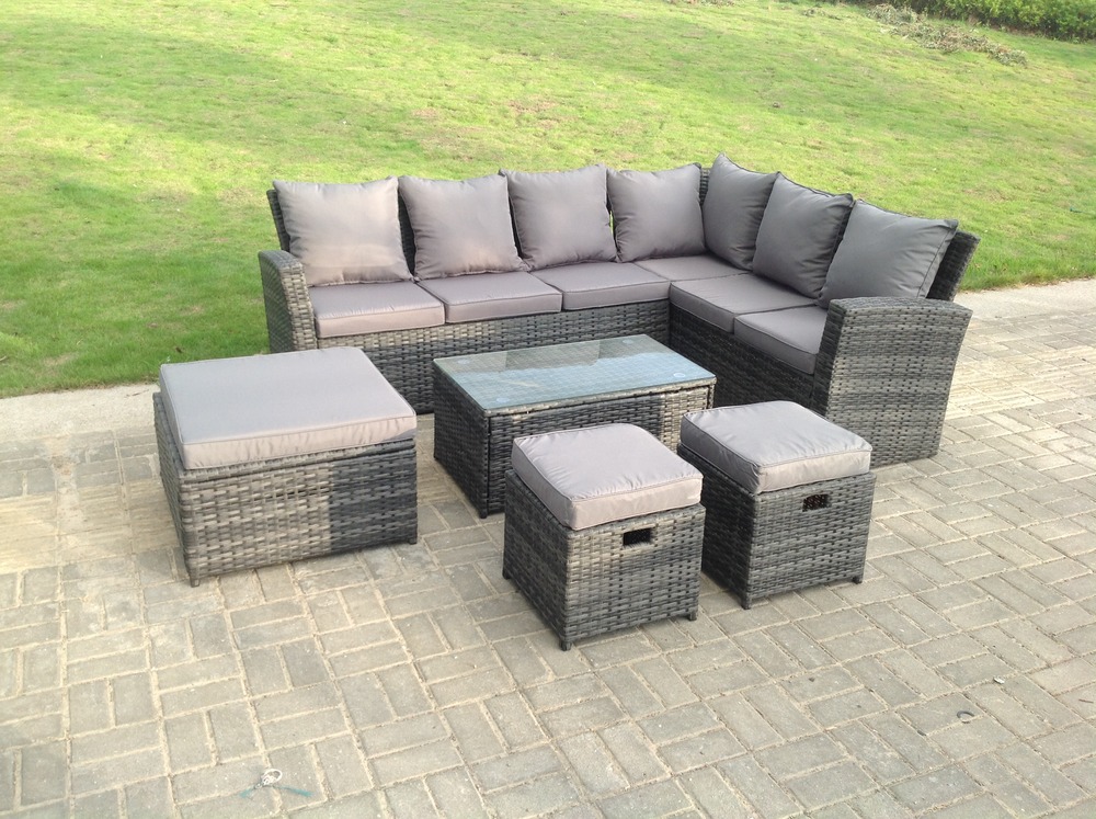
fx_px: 1107
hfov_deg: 52.7
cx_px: 548
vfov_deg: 40.6
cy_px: 410
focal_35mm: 35
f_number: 2.4
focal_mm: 4.28
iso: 50
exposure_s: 1/183
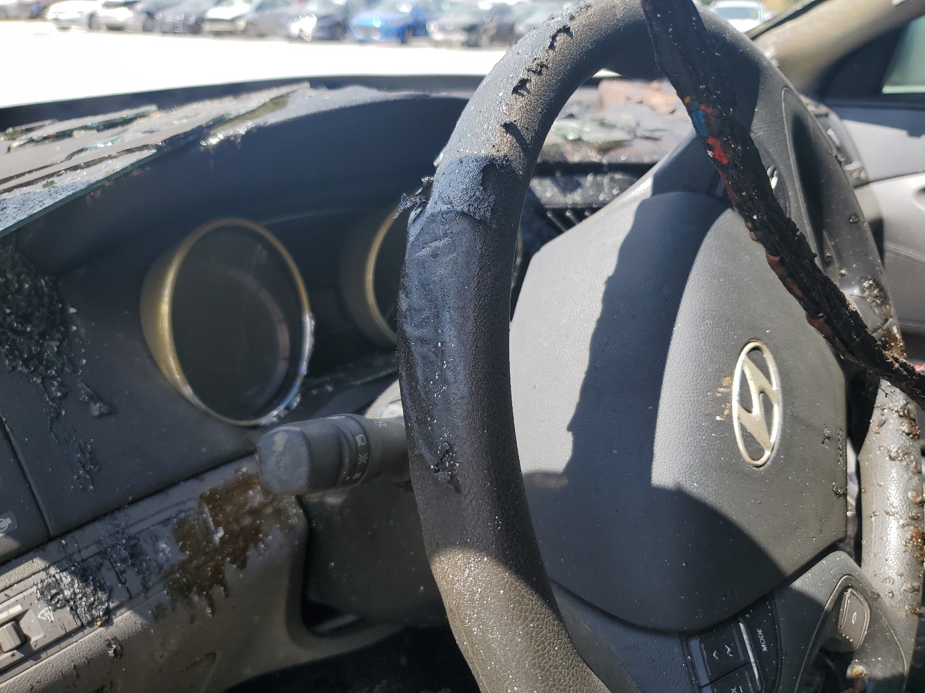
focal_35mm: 26
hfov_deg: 67.3
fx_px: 695
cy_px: 346
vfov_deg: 53.1
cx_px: 462
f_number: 1.5
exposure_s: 1/1111
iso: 50
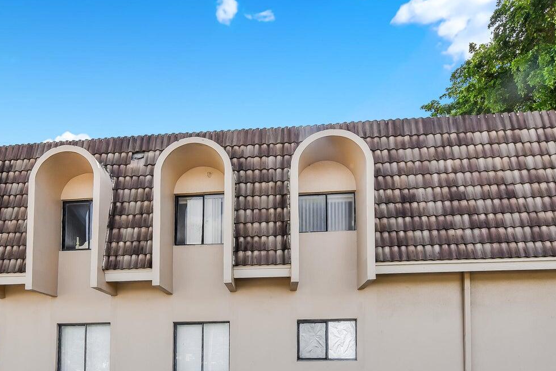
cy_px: 243
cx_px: 204
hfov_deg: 77.0
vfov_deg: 56.2
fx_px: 340
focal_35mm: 22
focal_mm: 14
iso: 200
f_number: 8
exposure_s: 1/250
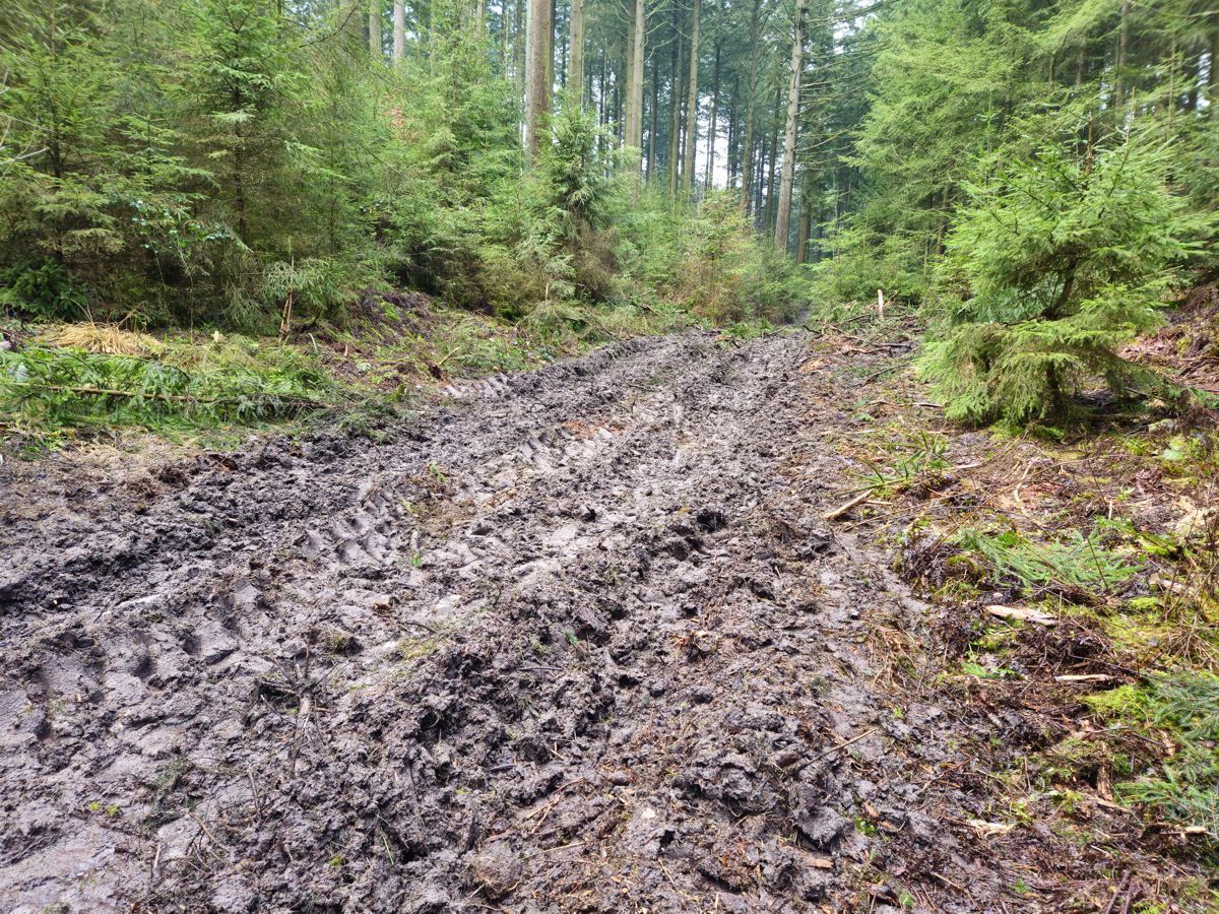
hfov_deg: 73.9
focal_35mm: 23
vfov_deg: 58.9
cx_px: 610
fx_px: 810
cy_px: 457
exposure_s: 1/50
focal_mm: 5.4
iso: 125
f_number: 1.8
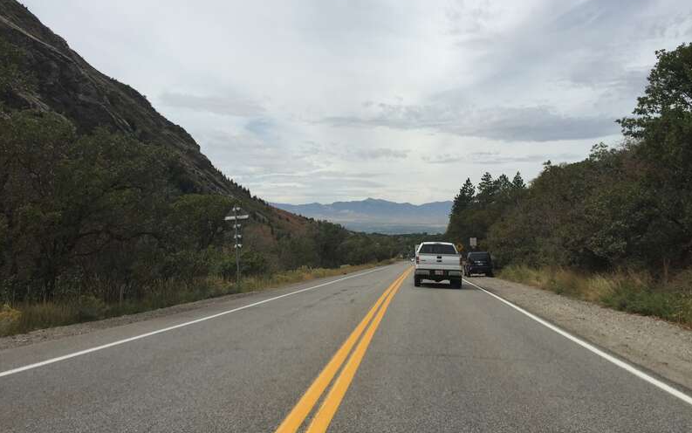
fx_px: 585
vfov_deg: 40.5
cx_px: 347
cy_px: 178
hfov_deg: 61.2
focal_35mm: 31
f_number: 2.2
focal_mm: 4.15
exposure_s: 1/3049
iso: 32
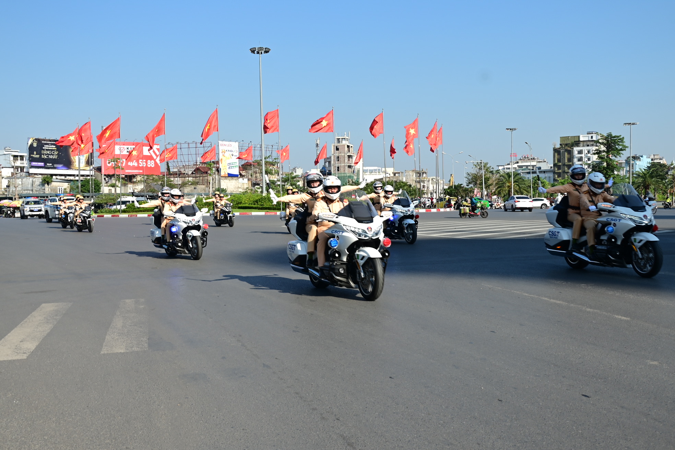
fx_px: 731
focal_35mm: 39
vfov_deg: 34.2
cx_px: 338
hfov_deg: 49.6
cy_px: 225
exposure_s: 1/200
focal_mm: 26
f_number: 7.1
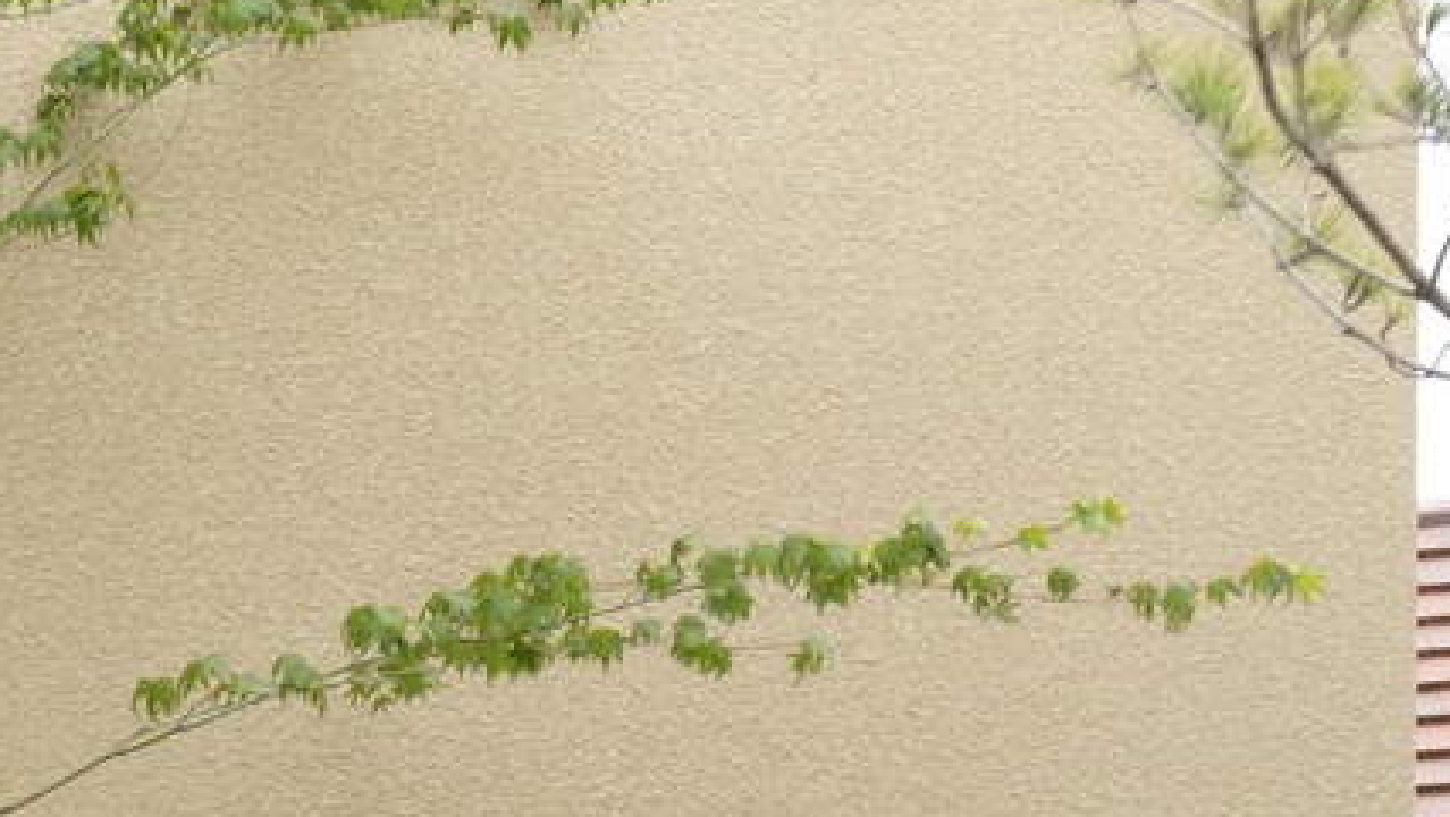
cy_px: 1294
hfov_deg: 16.6
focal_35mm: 118
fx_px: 4539
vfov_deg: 9.9
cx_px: -711
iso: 400
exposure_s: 1/60
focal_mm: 24
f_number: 9.5
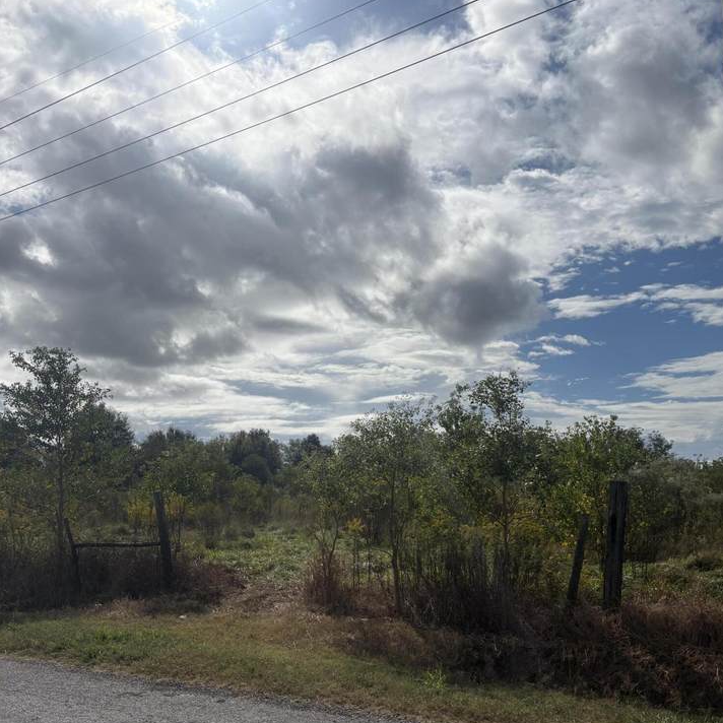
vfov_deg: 52.2
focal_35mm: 31
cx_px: 364
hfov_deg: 52.5
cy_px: 429
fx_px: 733
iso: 40
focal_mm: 5.96
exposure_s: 1/14493
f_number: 1.6
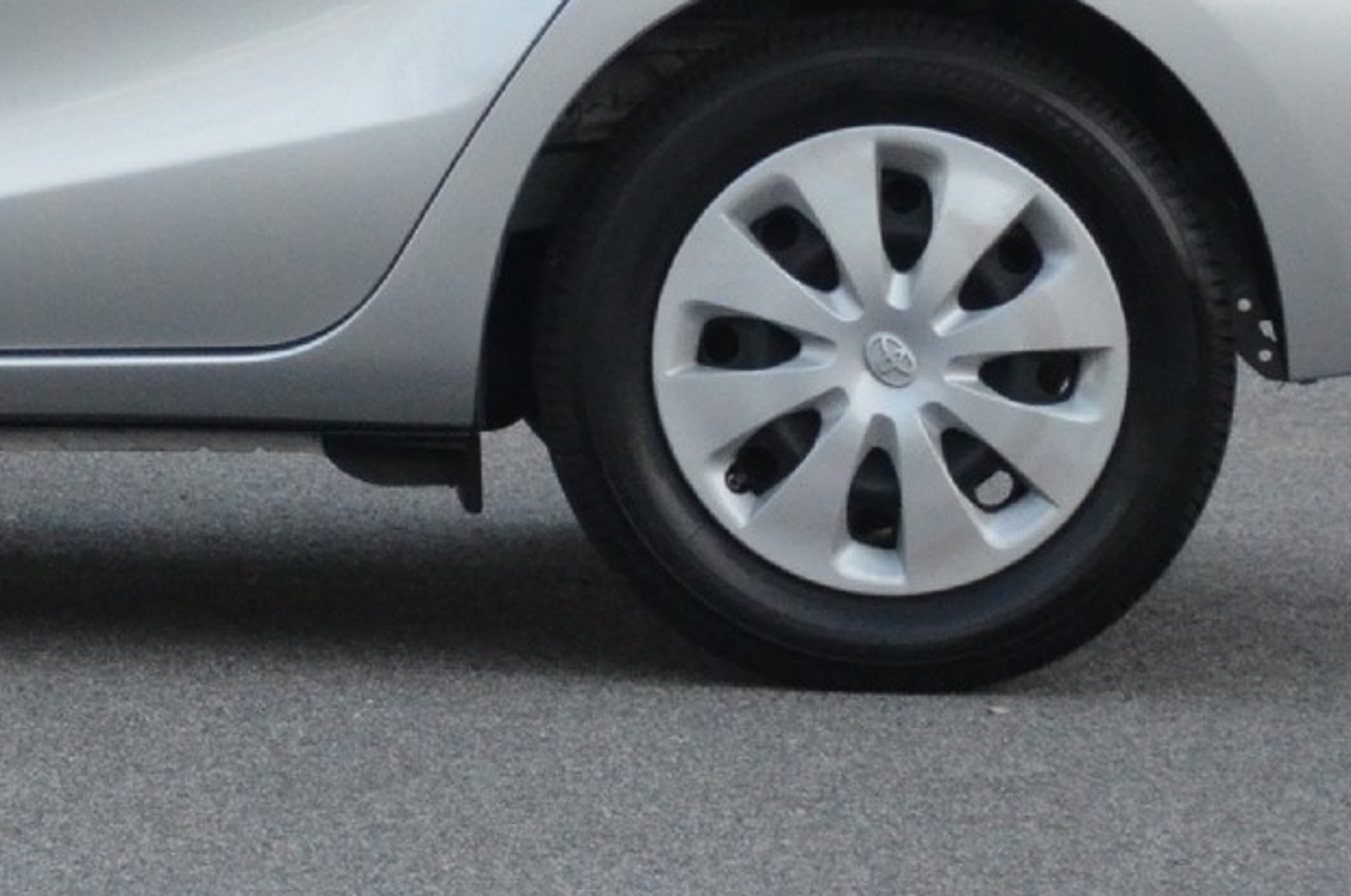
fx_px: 18580
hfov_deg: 4.1
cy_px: -480
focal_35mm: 496
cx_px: -652
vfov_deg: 2.8
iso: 1600
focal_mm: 82
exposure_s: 1/320
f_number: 5
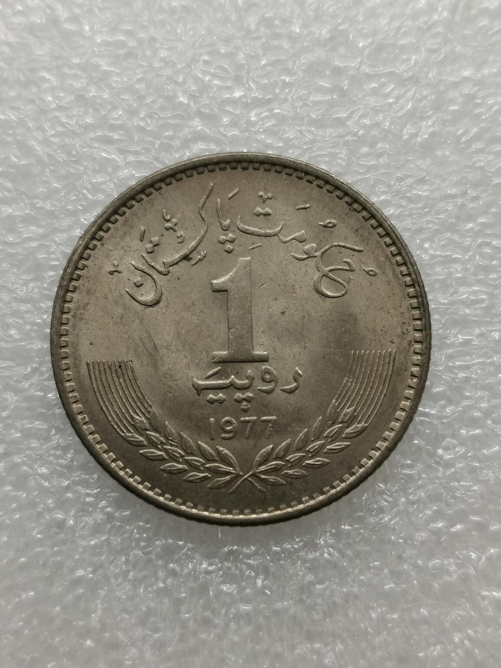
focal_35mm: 64
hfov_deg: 22.9
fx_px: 1235
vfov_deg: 30.3
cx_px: 250
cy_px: 334
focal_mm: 5.56
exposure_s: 1/122
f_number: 1.6
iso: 50
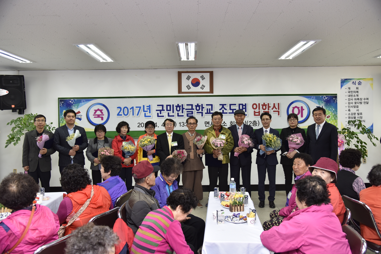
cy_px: 127
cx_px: 190
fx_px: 318
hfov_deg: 61.9
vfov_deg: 43.6
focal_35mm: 30
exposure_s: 1/125
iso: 640
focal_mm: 30
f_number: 4.5
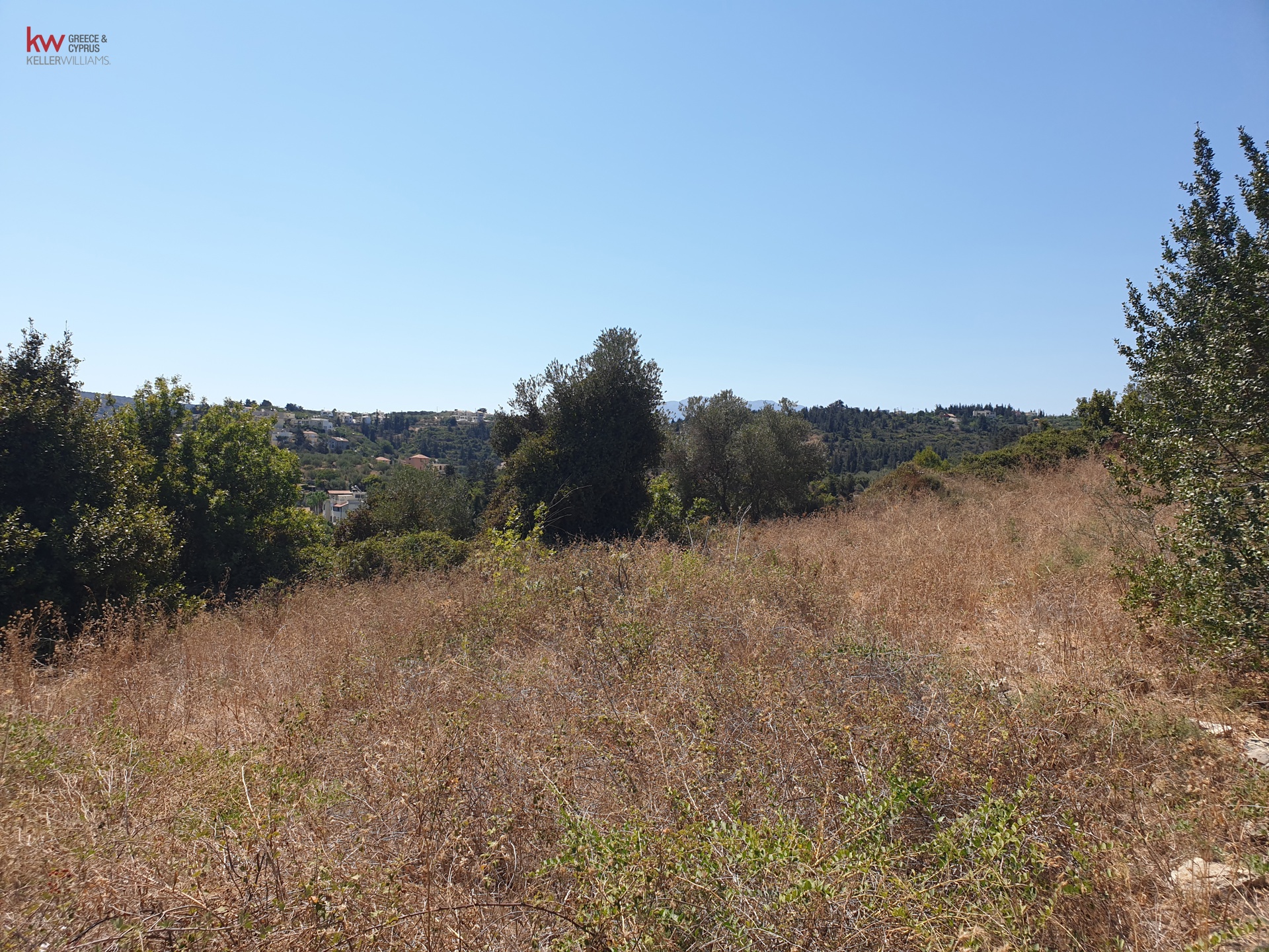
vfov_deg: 53.1
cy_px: 476
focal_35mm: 26
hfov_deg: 67.3
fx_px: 953
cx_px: 634
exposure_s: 1/1577
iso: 50
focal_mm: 4.3
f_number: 2.4
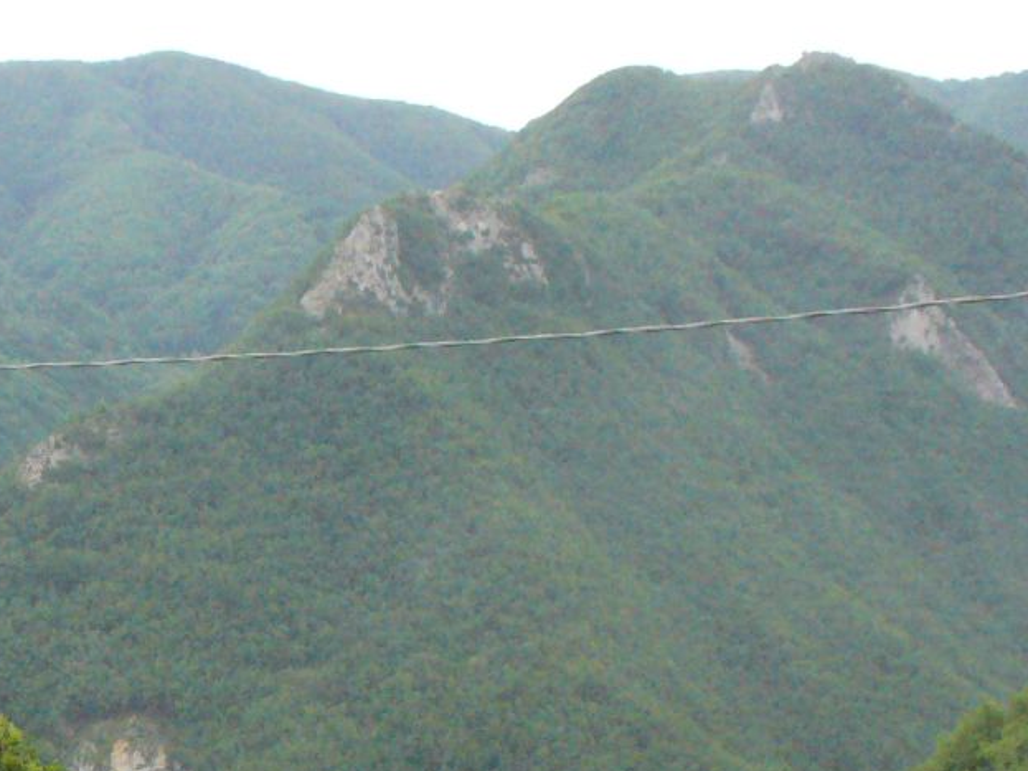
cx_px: 0
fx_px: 2821
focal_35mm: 95
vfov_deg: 15.3
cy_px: 779
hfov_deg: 20.0
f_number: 5.6
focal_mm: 6.1
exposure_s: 1/400
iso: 400
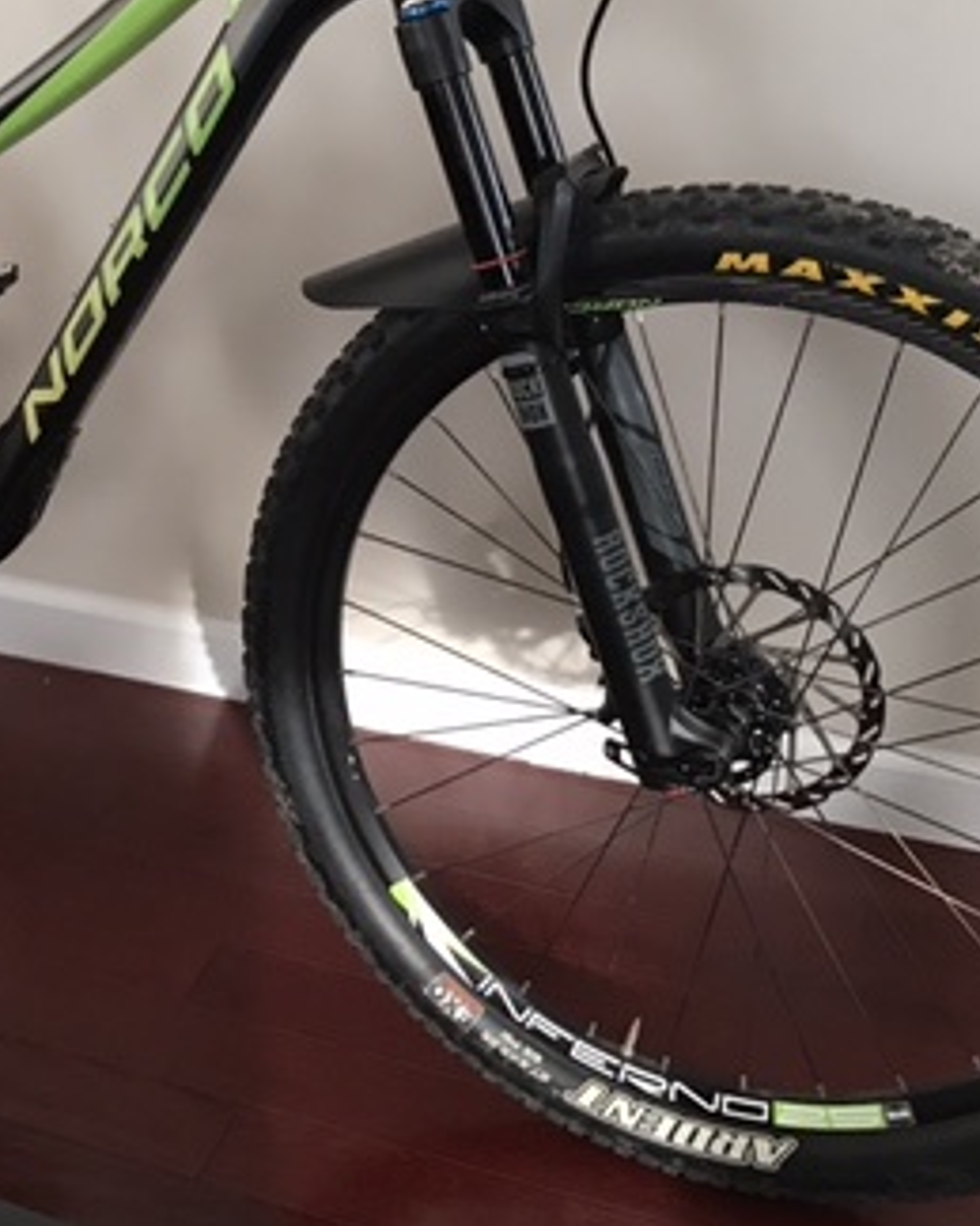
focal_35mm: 54
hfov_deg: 27.8
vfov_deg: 34.4
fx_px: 1959
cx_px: 276
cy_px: 386
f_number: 1.8
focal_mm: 3.99
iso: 50
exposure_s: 1/15
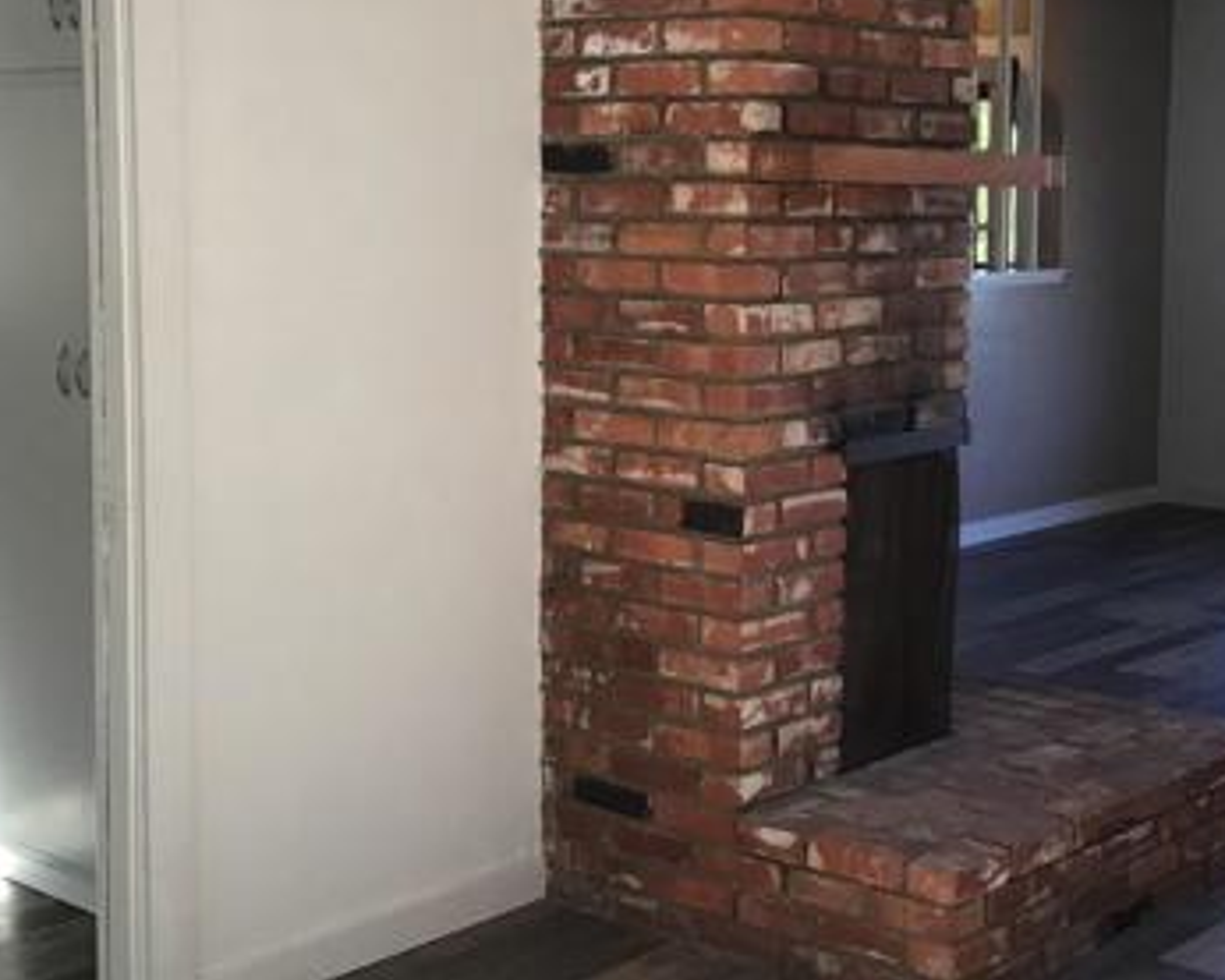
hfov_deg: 33.5
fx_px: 2031
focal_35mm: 56
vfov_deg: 27.0
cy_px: 361
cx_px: 705
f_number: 2.4
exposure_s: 1/30
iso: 25
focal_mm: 3.3
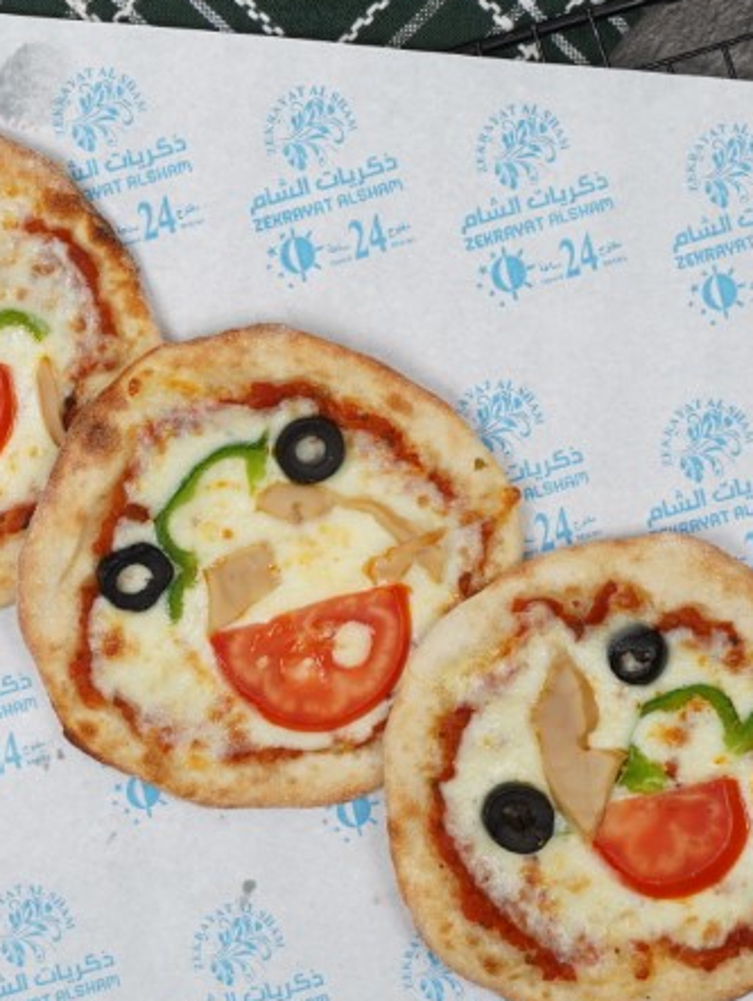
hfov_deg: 15.4
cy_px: 456
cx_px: 330
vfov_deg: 20.4
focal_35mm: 96
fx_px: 2780
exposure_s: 1/100
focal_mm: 41
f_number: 11
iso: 125
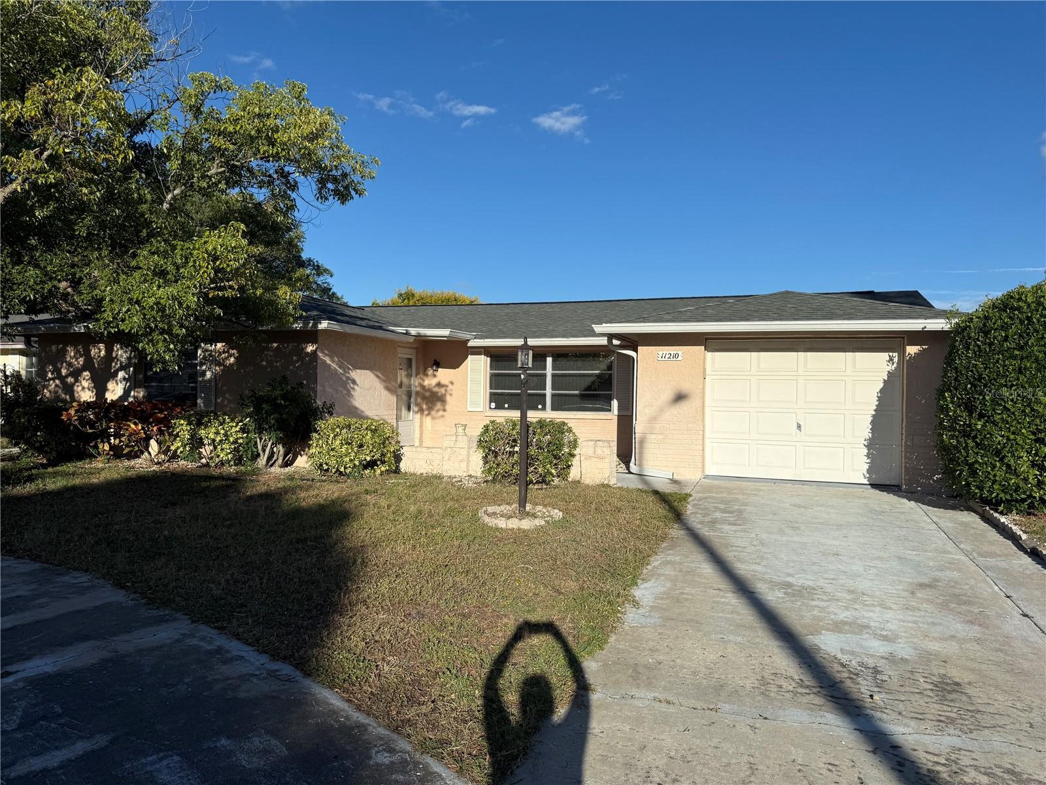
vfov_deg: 56.8
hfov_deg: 71.6
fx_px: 725
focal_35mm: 24
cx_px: 523
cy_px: 392
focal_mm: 6.76
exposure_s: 1/7353
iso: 80
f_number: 1.78
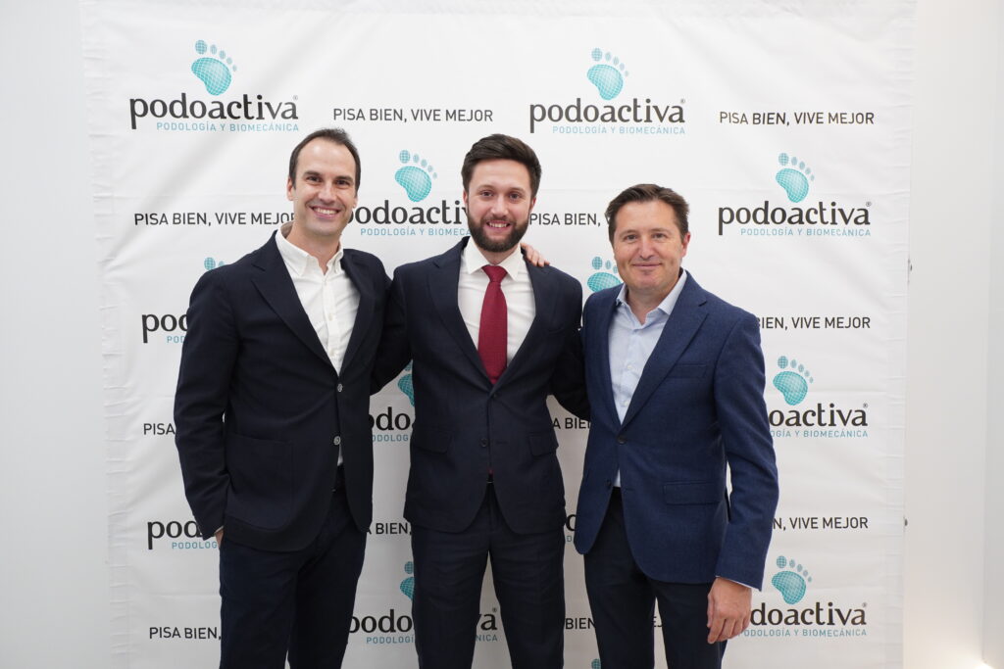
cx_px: 502
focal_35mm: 30
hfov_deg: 61.9
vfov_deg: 43.6
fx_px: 837
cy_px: 334
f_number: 3.5
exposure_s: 1/200
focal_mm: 20
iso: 800
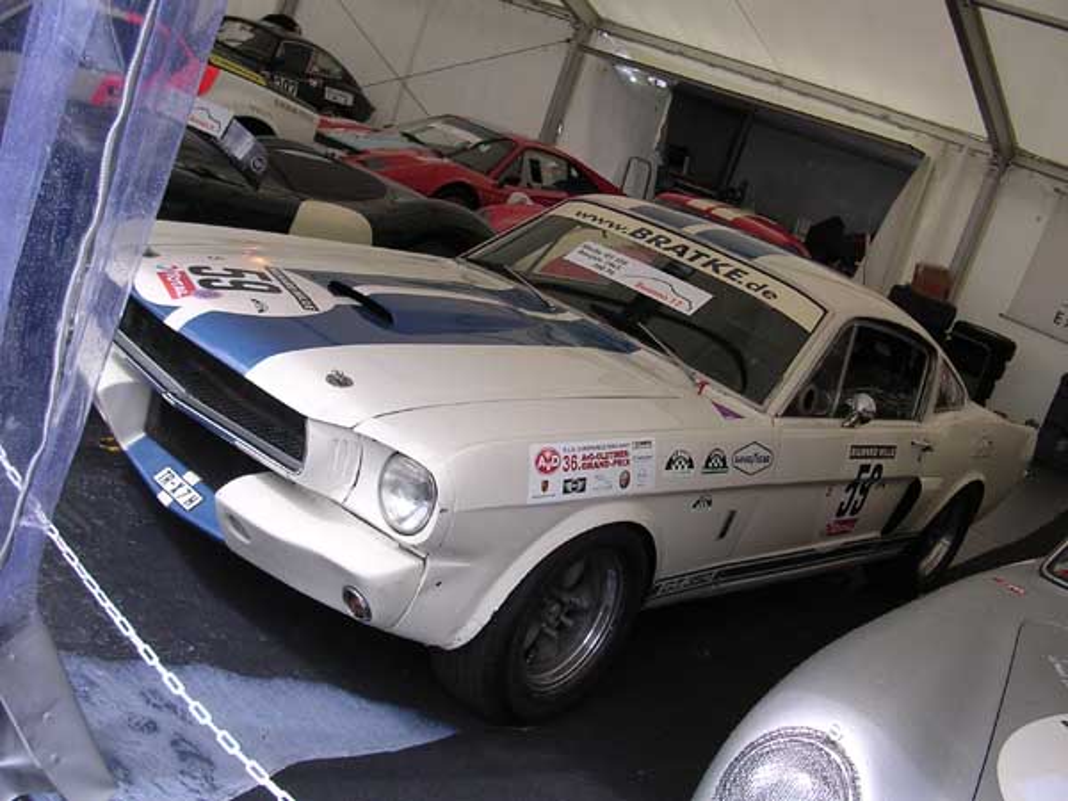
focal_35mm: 38
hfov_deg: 49.0
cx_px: 534
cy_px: 400
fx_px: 1172
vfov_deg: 37.7
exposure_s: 1/476
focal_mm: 5.8
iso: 100
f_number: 2.8
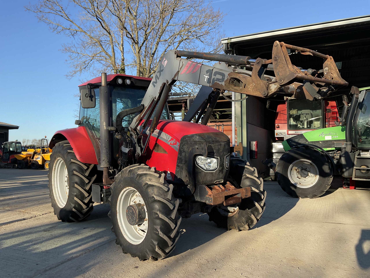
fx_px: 310
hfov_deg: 61.7
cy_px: 139
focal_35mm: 29
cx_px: 185
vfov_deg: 48.2
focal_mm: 3
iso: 16
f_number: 1.8
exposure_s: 1/683
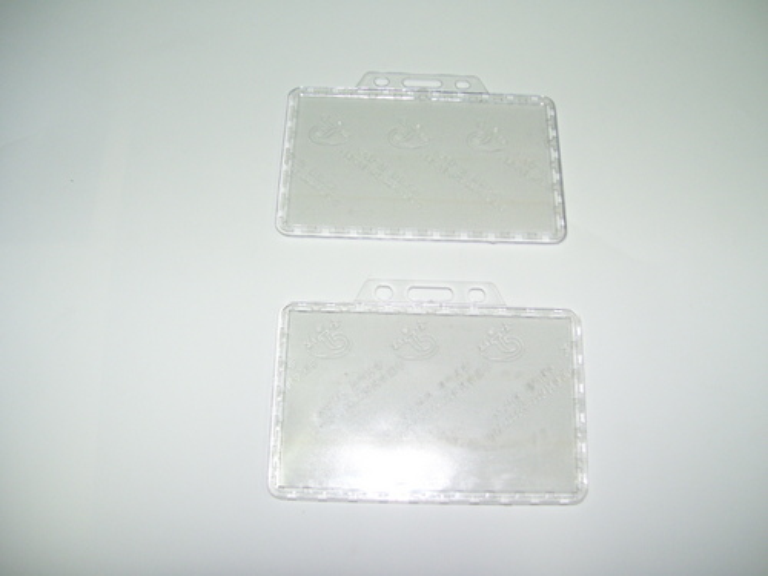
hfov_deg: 50.1
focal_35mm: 37
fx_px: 821
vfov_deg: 38.7
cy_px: 288
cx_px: 384
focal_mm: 6
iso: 125
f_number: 2.7
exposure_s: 1/90
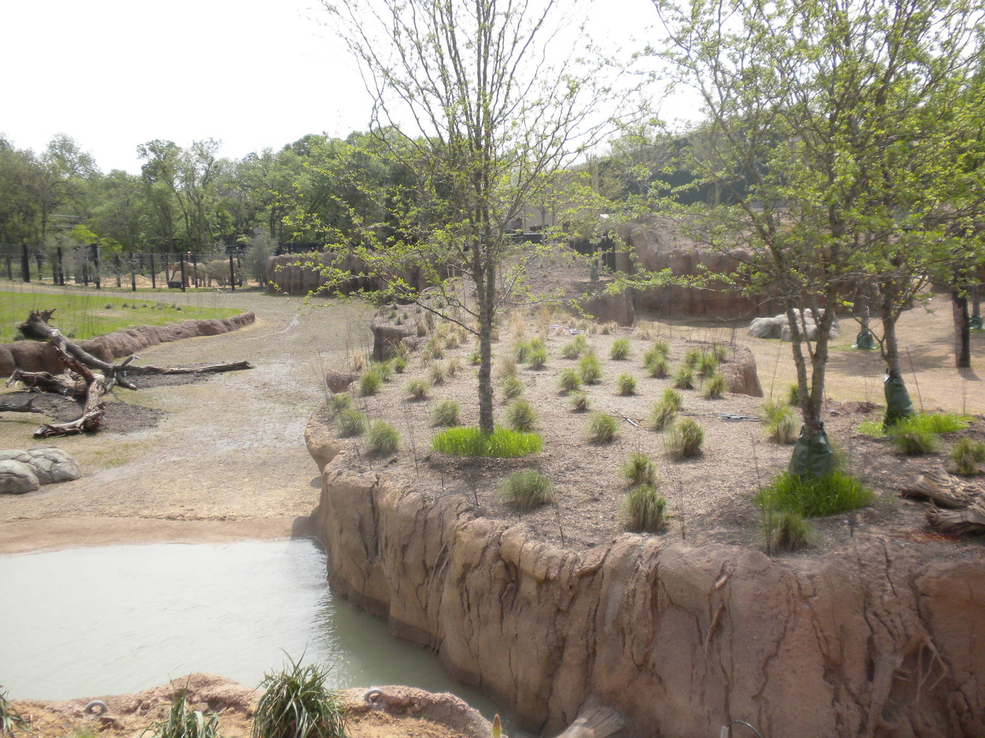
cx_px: 492
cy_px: 369
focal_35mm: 37
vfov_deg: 38.7
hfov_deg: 50.1
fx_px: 1053
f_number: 3.5
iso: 64
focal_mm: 6.6
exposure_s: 1/575
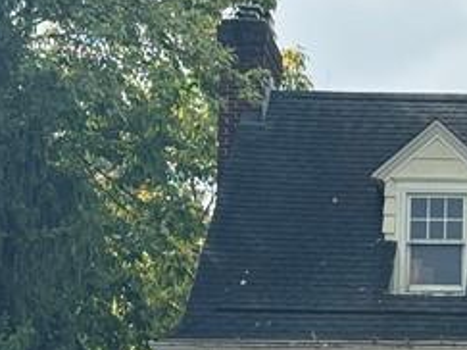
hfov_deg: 9.6
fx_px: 2724
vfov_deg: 7.3
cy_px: 438
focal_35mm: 202
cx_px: 671
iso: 64
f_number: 1.78
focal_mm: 6.76
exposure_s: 1/2331
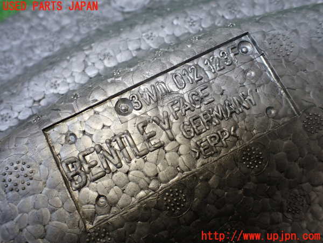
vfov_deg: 46.8
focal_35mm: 30
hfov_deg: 60.0
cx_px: 162
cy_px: 122
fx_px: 280
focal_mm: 5.4
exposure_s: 1/125
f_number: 2.3
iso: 250
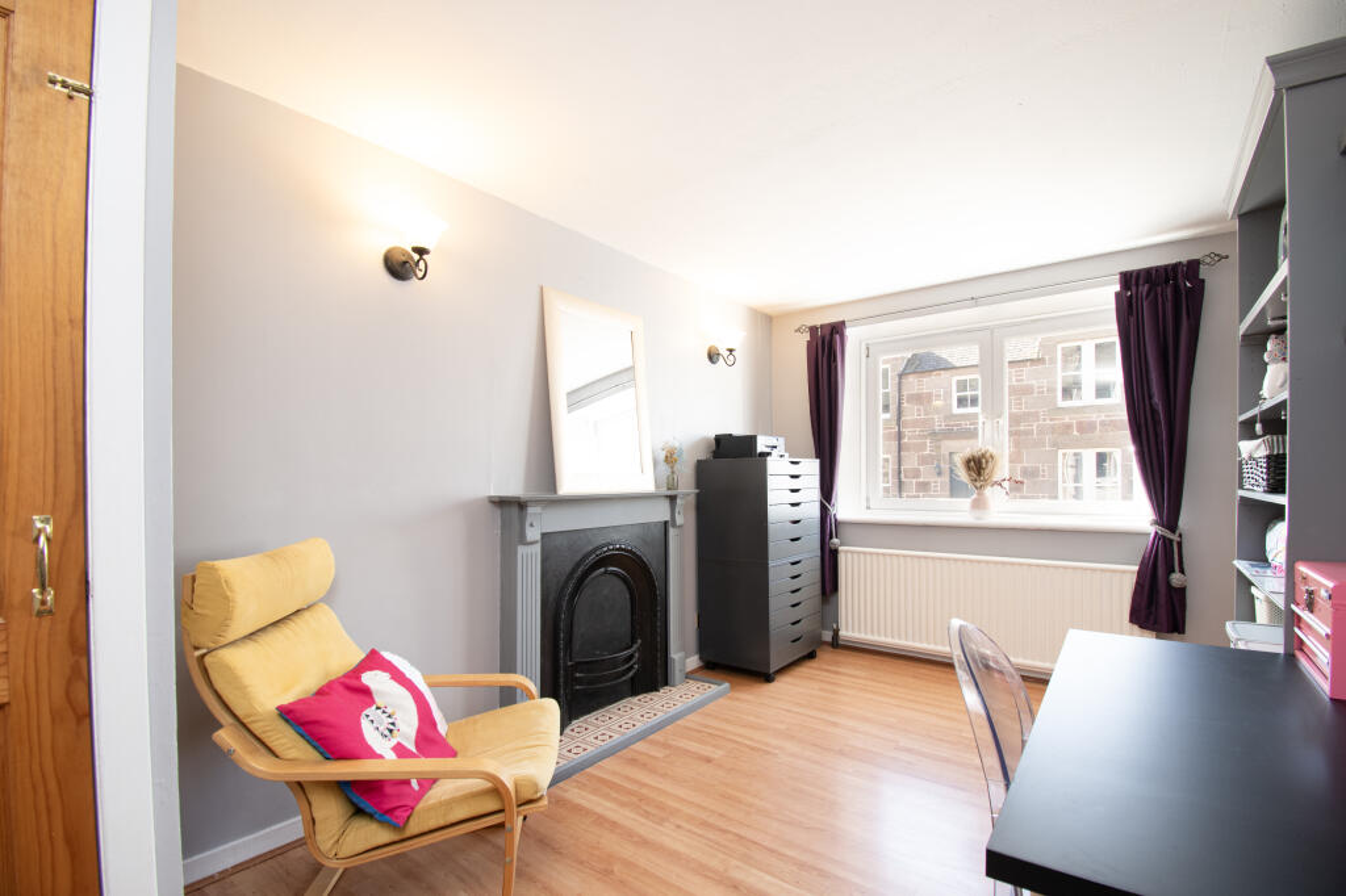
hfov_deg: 100.4
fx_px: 561
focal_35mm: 15
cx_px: 673
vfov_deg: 77.3
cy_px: 448
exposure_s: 1/8
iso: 320
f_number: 8
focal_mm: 10
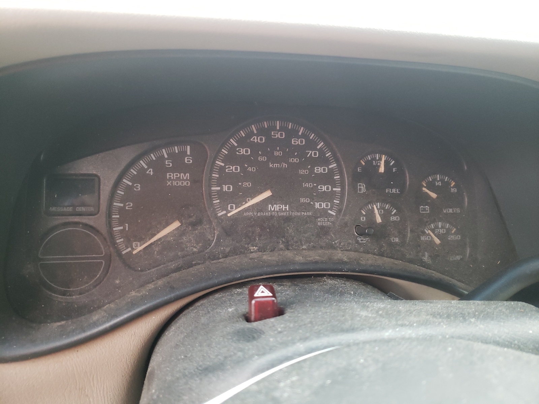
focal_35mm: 26
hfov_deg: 67.3
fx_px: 405
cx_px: 270
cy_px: 202
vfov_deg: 53.1
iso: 208
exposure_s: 1/60.2
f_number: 1.5
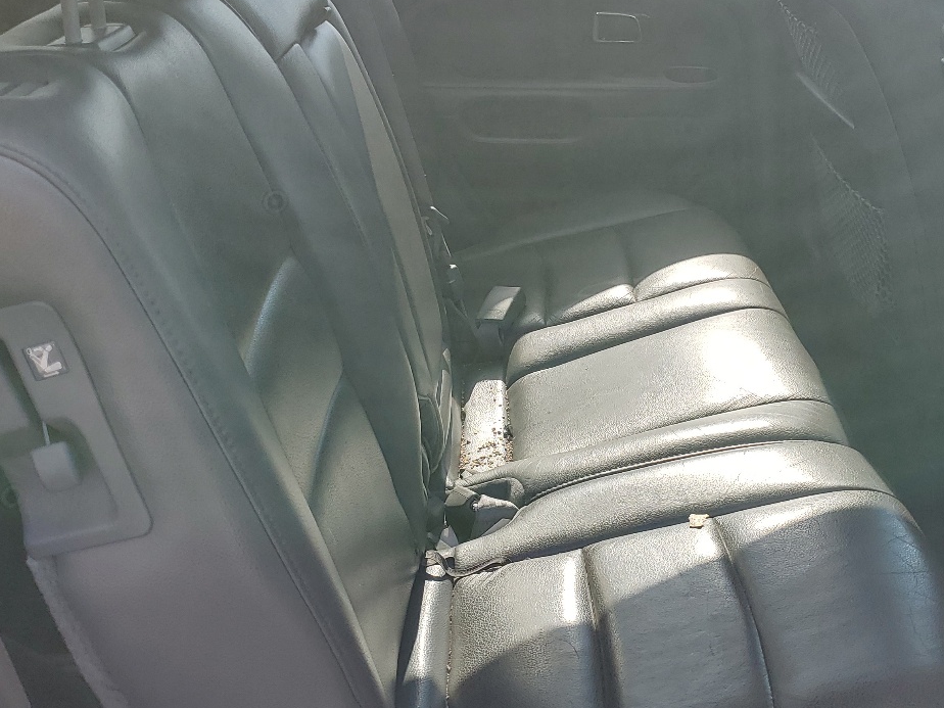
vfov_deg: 32.1
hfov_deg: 42.0
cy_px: 281
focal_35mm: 45
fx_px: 1227
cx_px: 523
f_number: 1.5
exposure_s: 1/714
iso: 50
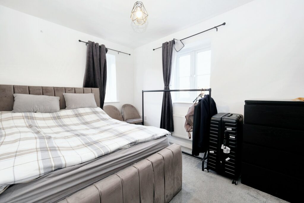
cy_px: 102
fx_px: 127
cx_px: 152
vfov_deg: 77.3
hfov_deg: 100.4
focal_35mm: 15
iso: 640
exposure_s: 1/60
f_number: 4
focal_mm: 10
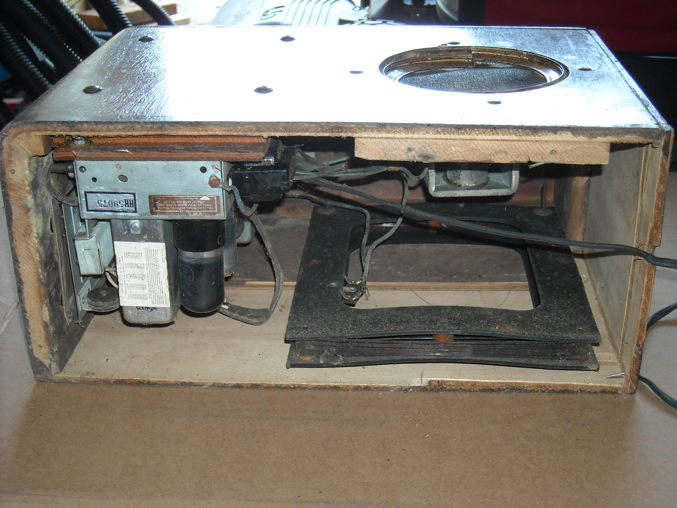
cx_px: 338
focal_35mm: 54
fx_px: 1056
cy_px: 254
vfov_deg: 27.0
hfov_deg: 35.5
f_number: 3.3
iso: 200
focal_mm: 8.85
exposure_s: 1/60
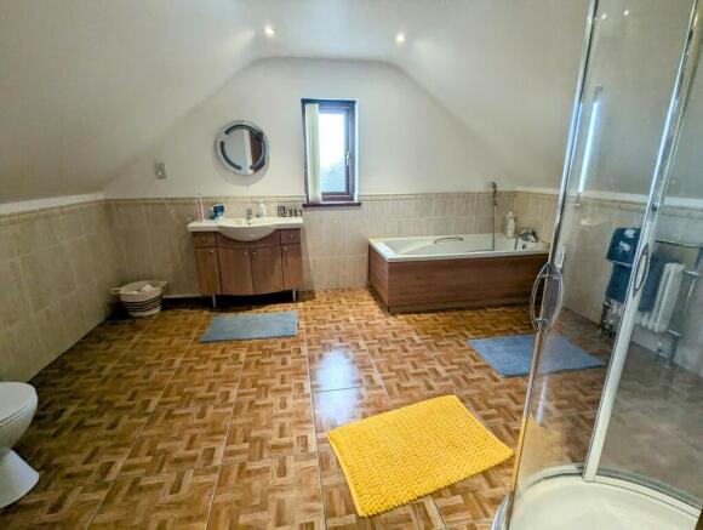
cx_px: 352
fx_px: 325
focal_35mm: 16
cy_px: 265
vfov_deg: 78.3
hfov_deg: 94.4
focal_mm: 2.35
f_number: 2.2
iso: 85
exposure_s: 1/60
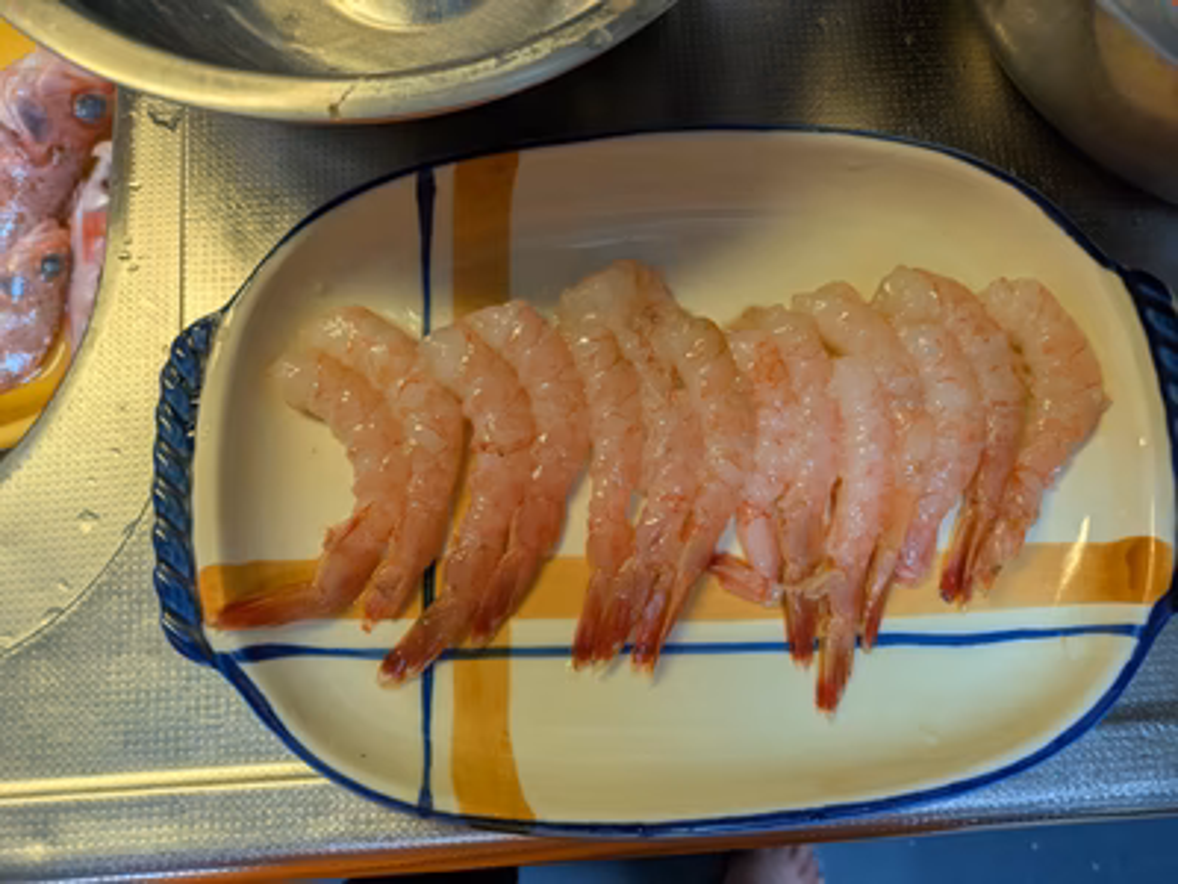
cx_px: 589
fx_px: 851
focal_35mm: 25
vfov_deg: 54.9
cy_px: 442
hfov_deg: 69.4
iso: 74
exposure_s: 1/60
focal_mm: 5.43
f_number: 1.89
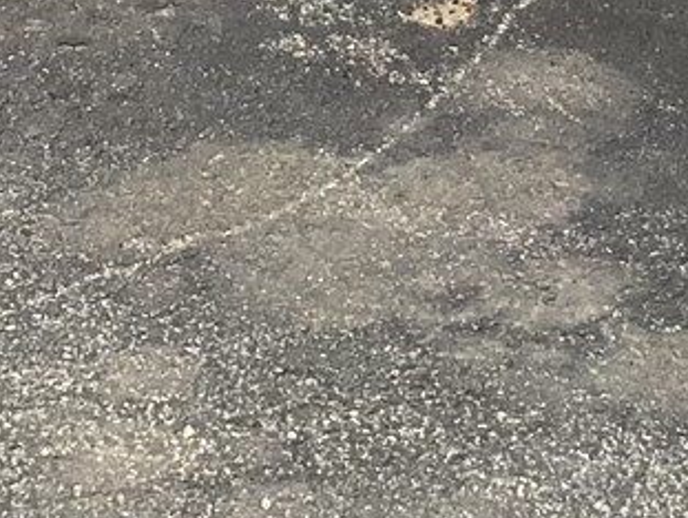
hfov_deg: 11.5
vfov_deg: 7.6
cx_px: 281
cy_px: -1036
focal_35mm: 171
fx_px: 3403
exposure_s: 1/77
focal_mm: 4.25
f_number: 1.8
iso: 100
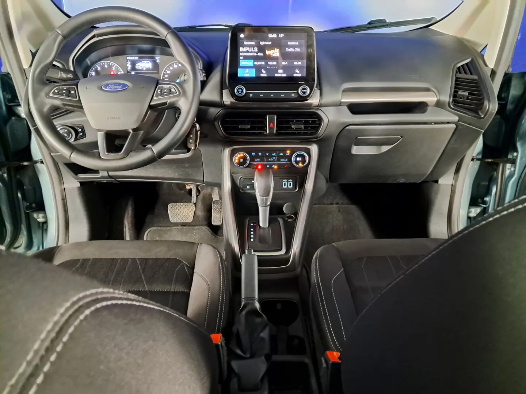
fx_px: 410
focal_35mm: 27
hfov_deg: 65.3
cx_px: 263
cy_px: 197
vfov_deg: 51.4
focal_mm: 4
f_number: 1.8
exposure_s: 1/20
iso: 2000
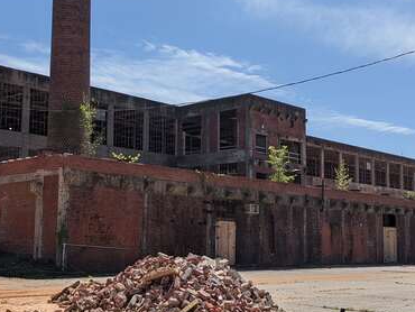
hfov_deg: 34.3
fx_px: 672
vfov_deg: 26.1
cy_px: 164
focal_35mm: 56
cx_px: 187
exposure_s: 1/3906
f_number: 1.73
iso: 50
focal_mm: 4.38
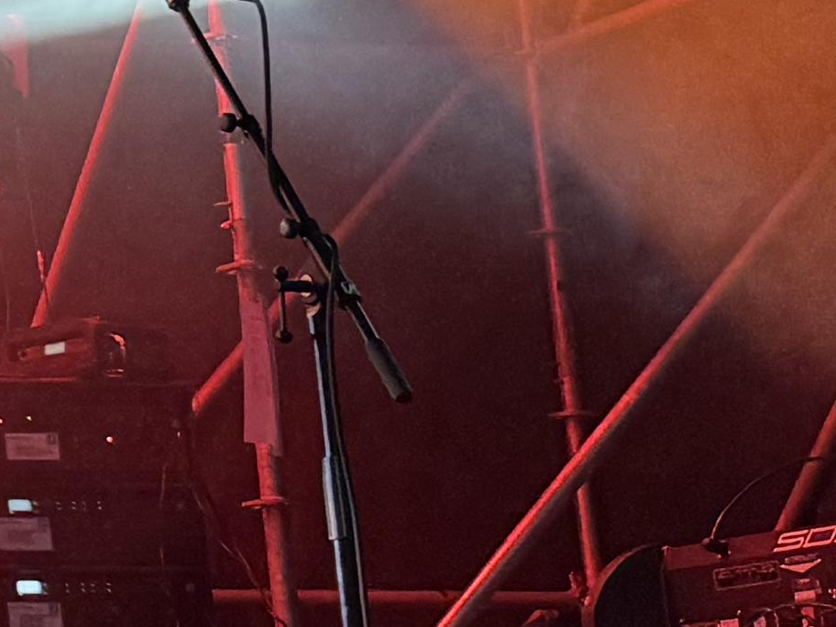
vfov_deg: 9.9
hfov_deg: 10.1
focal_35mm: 149
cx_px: -1626
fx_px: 3598
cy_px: 133
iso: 200
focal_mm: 6.76
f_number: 1.78
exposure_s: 1/75
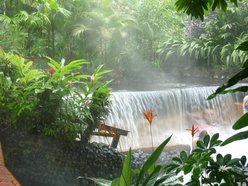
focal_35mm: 45
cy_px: 93
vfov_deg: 32.2
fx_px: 322
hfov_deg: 42.1
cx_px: 124
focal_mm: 7.4
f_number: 3.1
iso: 125
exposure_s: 1/40
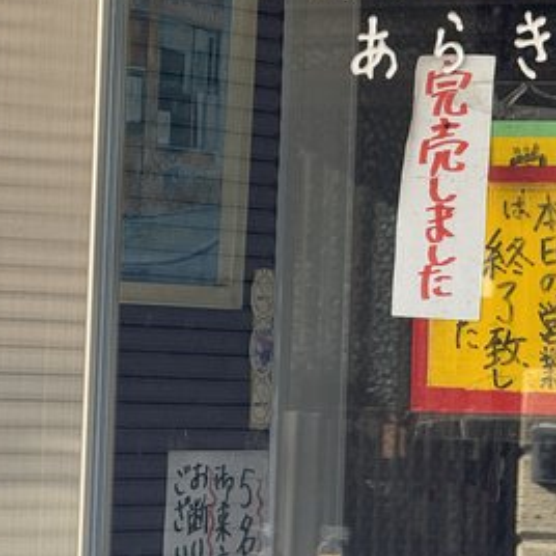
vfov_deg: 6.9
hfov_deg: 6.9
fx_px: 4598
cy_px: 104
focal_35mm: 253
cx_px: 440
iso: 50
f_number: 2.8
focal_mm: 15.66
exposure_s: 1/141
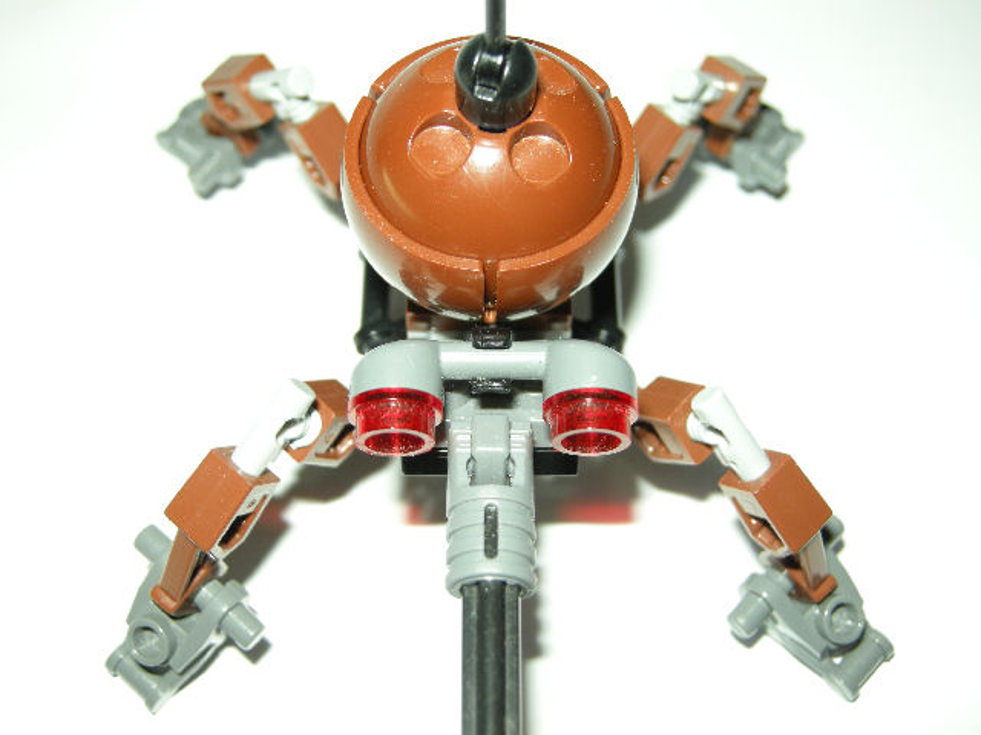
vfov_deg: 30.9
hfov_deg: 40.4
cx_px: 490
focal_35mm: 47
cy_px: 368
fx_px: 1332
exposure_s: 1/60
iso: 64
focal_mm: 10.1
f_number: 3.1
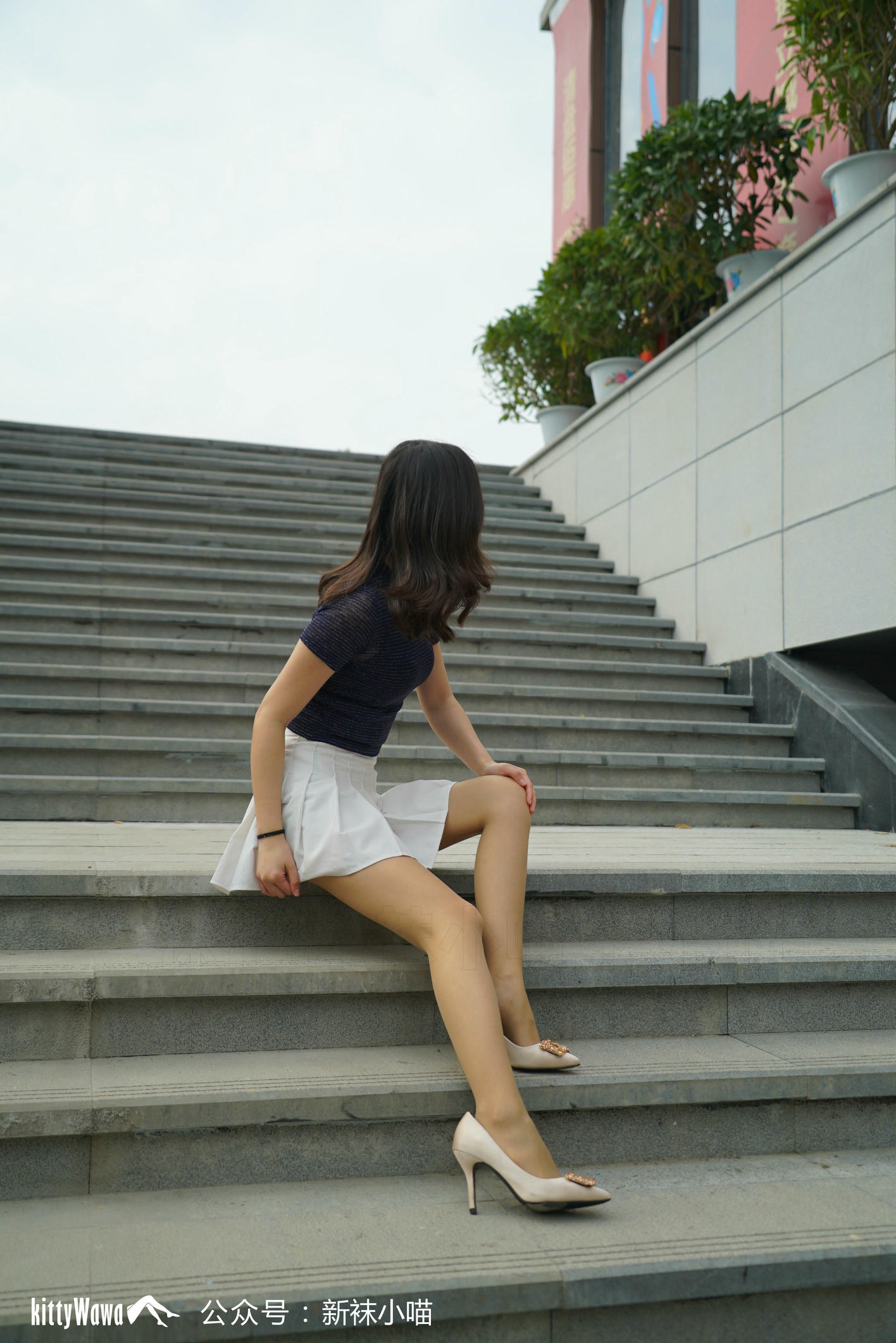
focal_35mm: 34
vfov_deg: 55.8
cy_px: 672
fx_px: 1268
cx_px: 448
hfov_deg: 38.9
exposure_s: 1/500
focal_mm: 34
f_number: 4
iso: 100
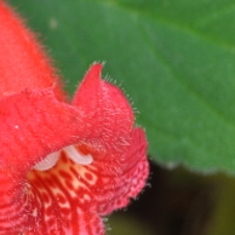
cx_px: -199
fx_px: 1500
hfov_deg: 8.6
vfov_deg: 8.9
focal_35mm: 195
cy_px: 34
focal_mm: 29
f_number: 5
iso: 400
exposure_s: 1/100
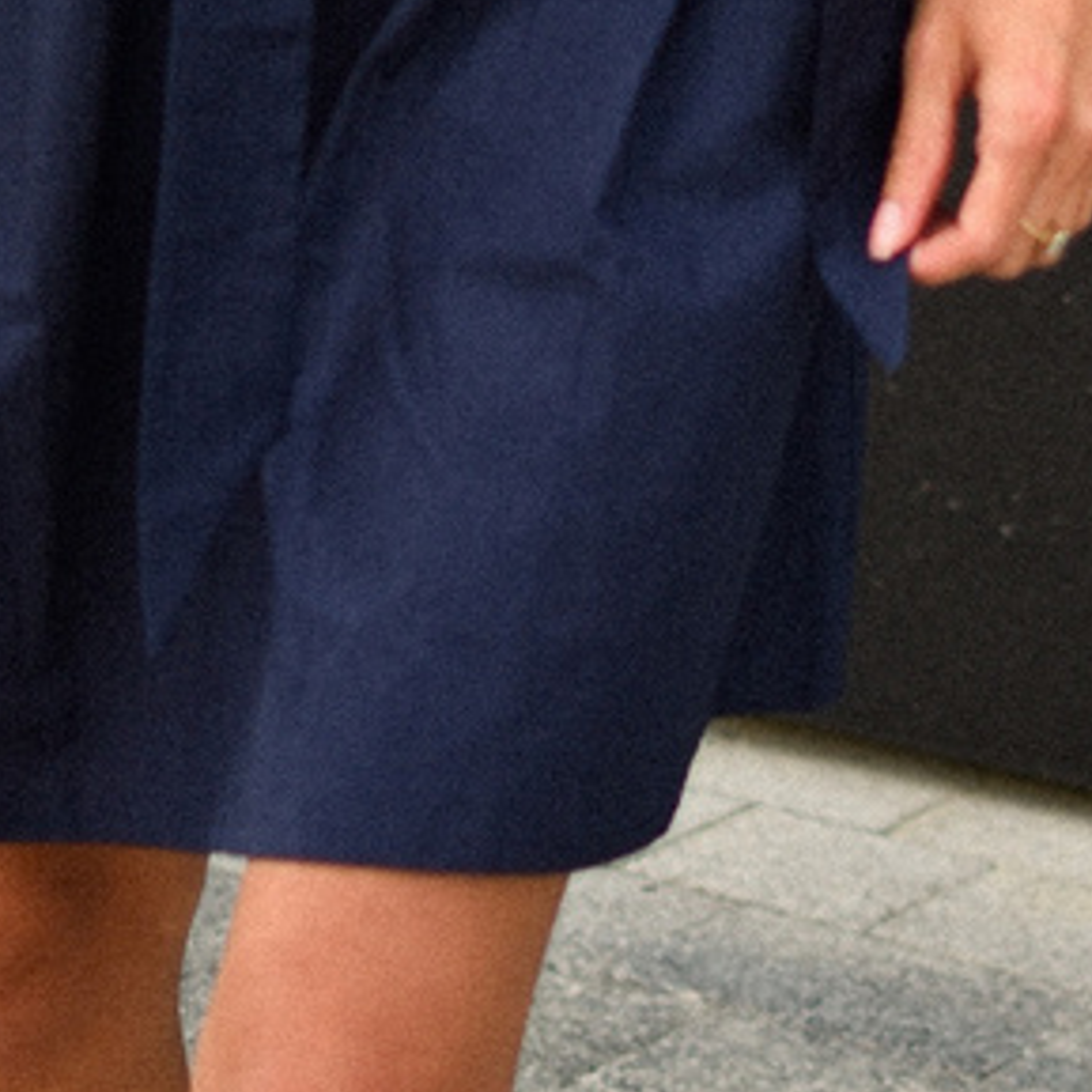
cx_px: 489
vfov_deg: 9.5
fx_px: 6342
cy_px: -631
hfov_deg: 9.8
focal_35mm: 178
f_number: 2
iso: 100
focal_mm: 35
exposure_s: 1/250
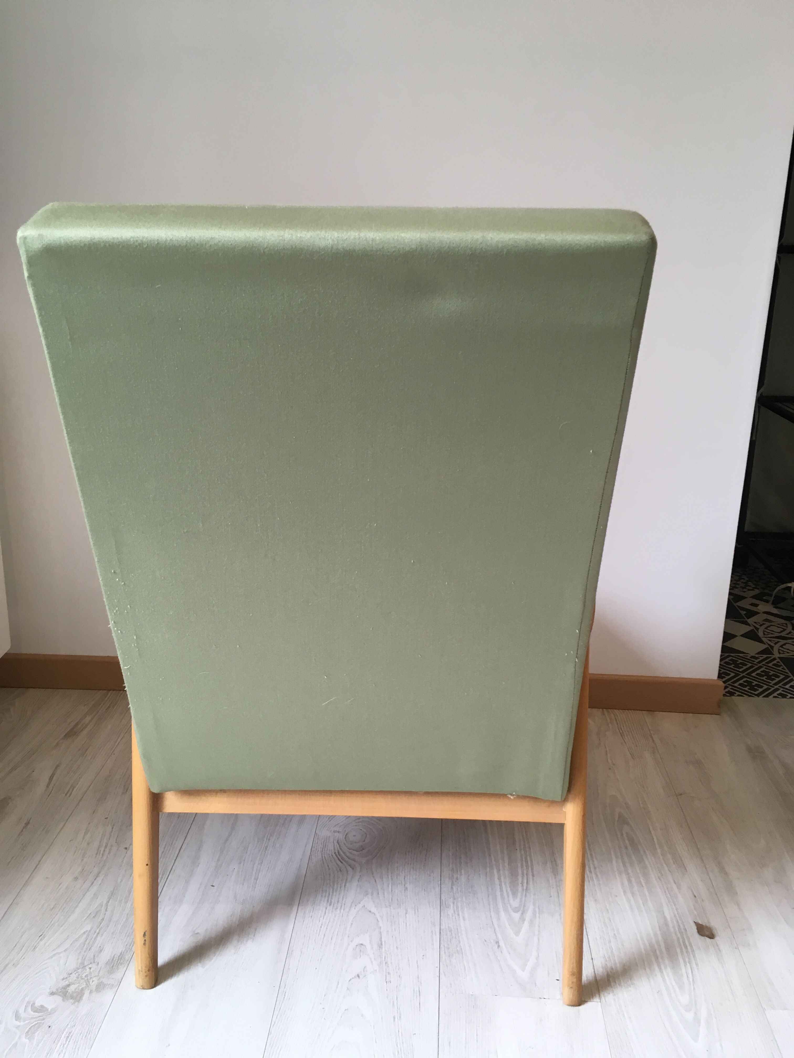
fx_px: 887
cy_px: 529
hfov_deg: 48.2
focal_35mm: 29
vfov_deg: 61.7
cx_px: 397
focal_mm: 4.15
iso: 40
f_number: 2.2
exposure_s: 1/33
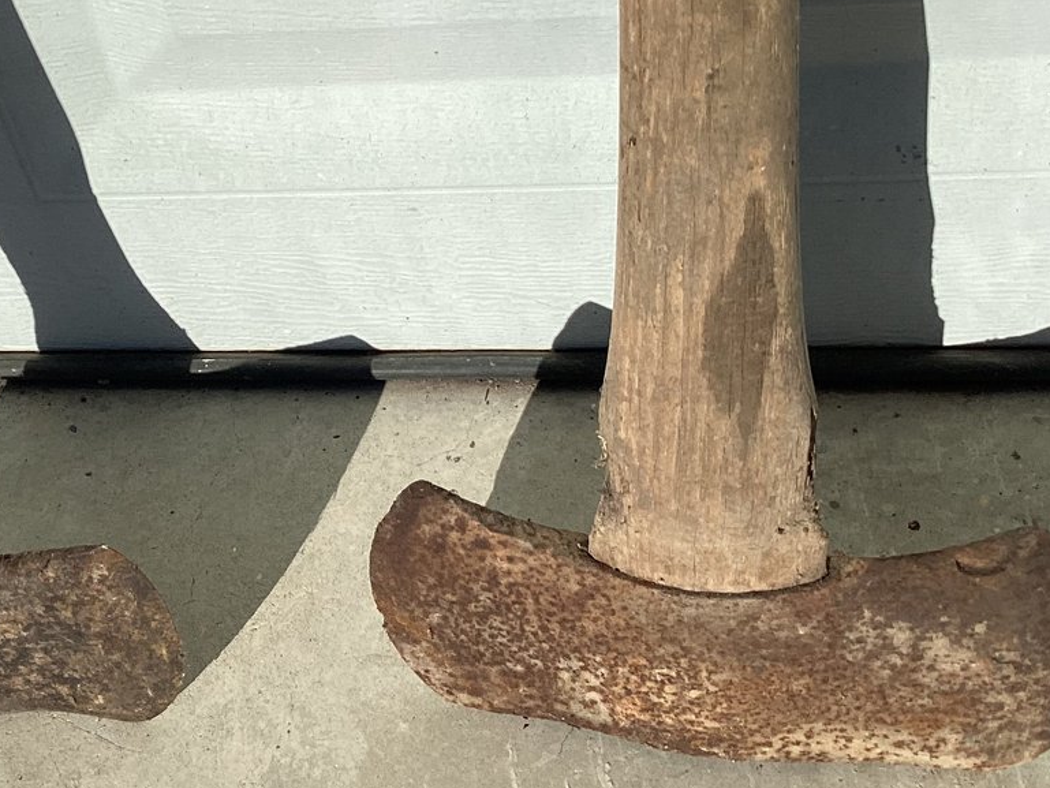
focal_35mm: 61
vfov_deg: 24.0
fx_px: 1851
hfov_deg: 31.3
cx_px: 296
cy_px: 413
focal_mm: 3.3
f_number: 2.4
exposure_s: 1/3401
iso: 25
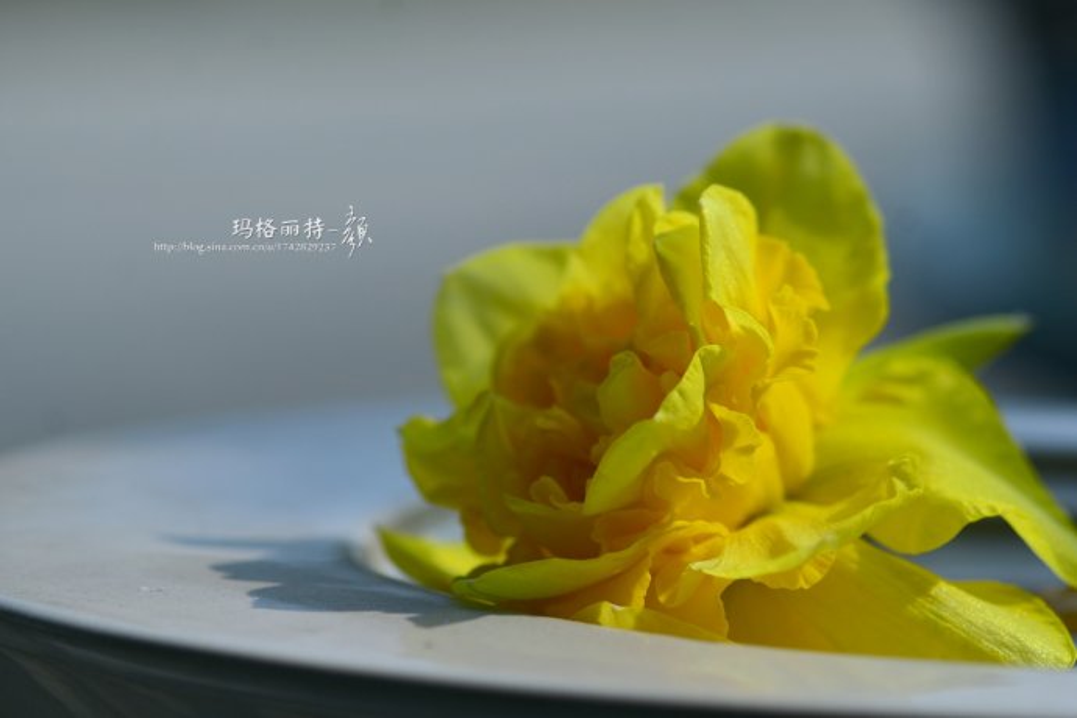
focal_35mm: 105
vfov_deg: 13.0
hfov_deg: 19.5
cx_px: 538
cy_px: 359
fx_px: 3141
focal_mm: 105
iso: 200
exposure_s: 1/3200
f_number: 4
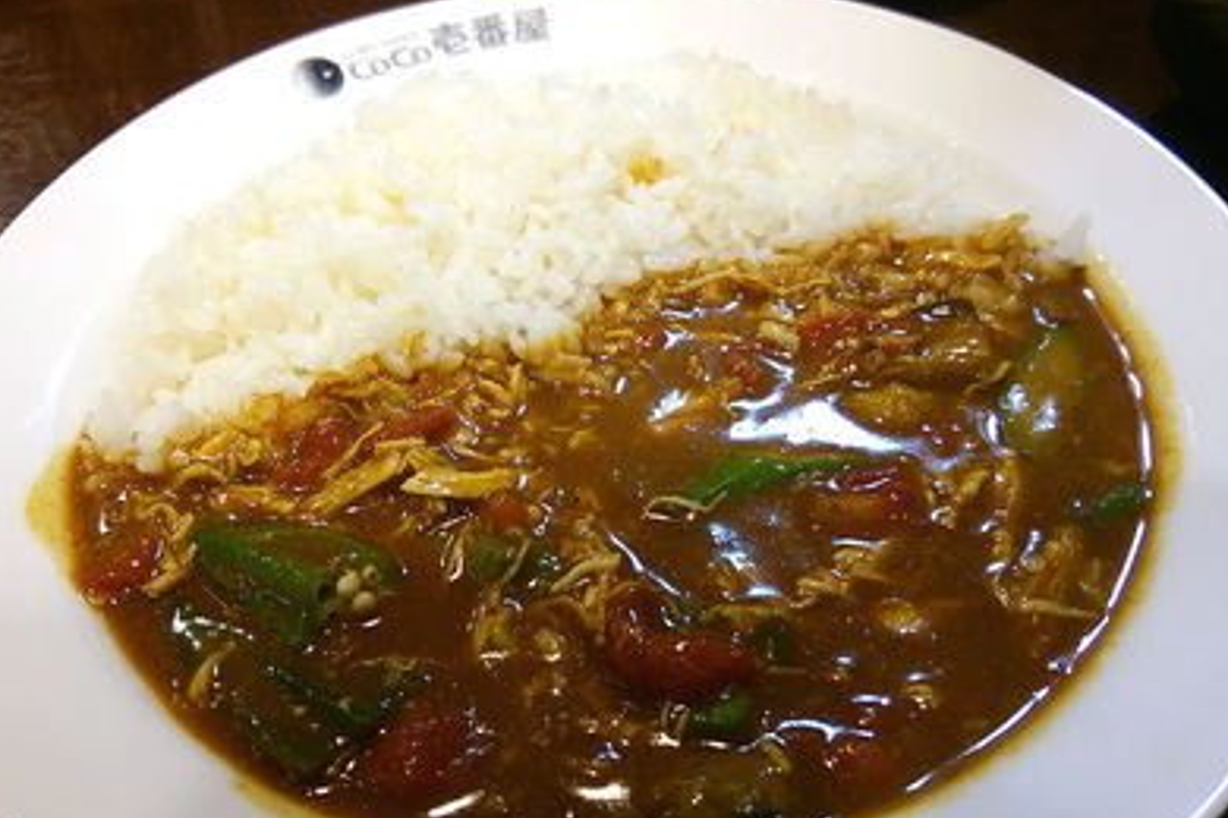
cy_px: 450
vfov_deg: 41.1
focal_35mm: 32
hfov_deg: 58.7
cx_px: 605
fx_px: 1091
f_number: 1.94
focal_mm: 4.06
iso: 80
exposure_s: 1/48
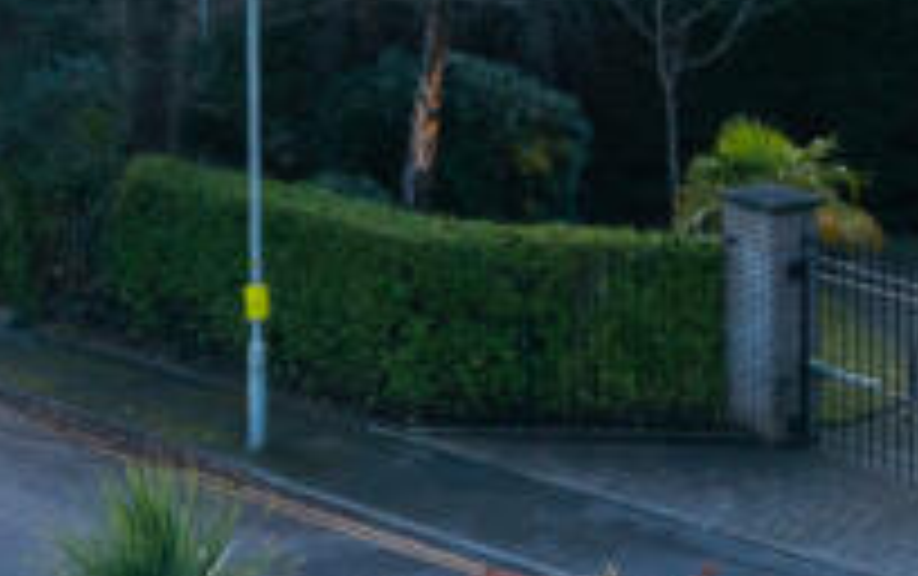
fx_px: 4483
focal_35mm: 179
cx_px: -198
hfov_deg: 11.4
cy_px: -659
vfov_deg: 7.0
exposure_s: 1/6
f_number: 13
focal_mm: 35
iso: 800
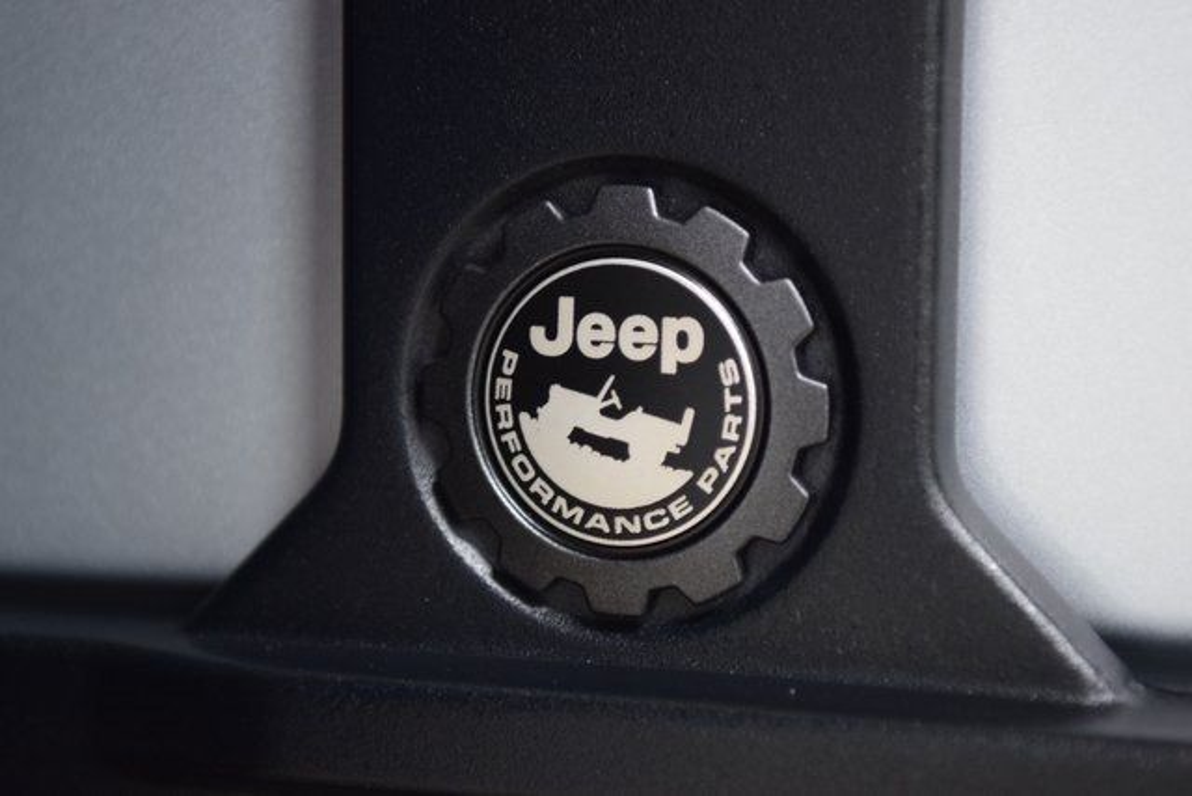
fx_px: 3477
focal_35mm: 105
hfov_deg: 19.5
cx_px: 596
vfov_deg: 13.0
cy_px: 398
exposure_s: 1/30
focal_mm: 70
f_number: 2.8
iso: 1600
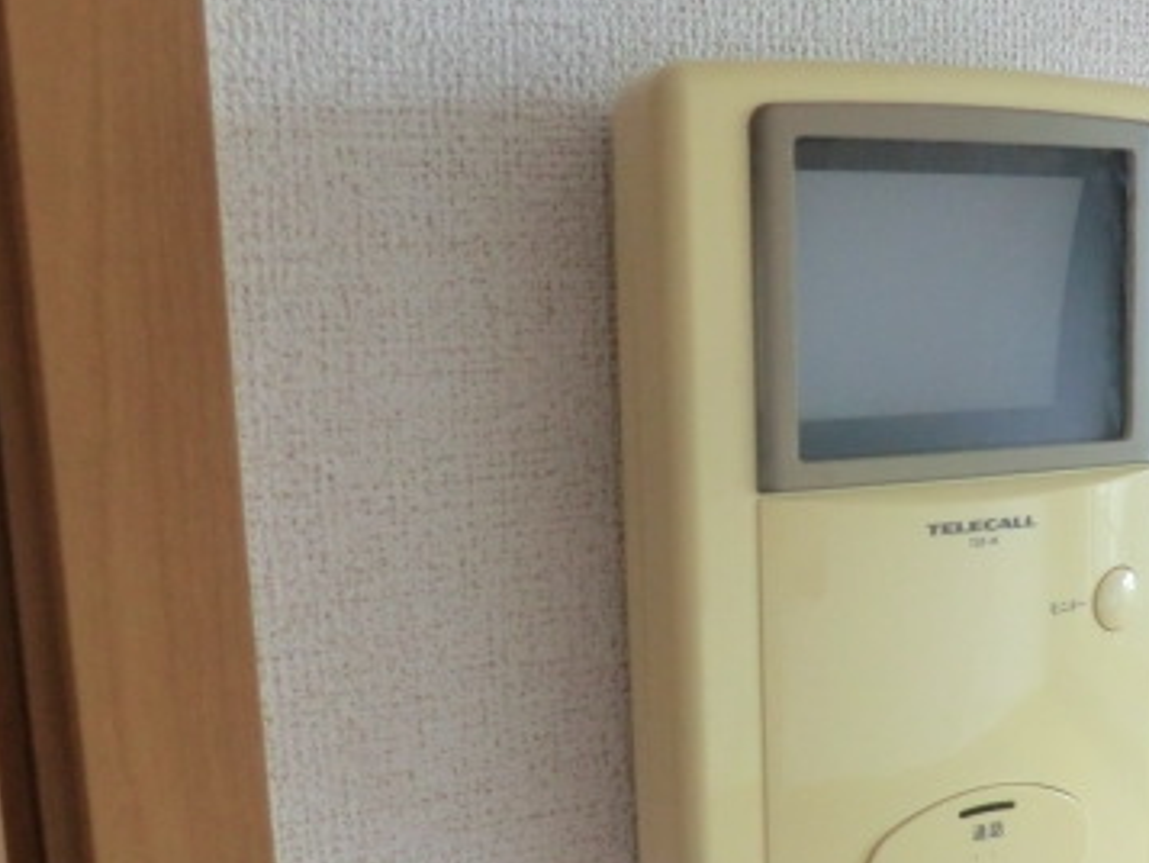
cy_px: 541
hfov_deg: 42.5
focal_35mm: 43
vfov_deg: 33.4
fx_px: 1428
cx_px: 859
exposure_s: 1/60
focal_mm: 4.3
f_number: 3.2
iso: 400
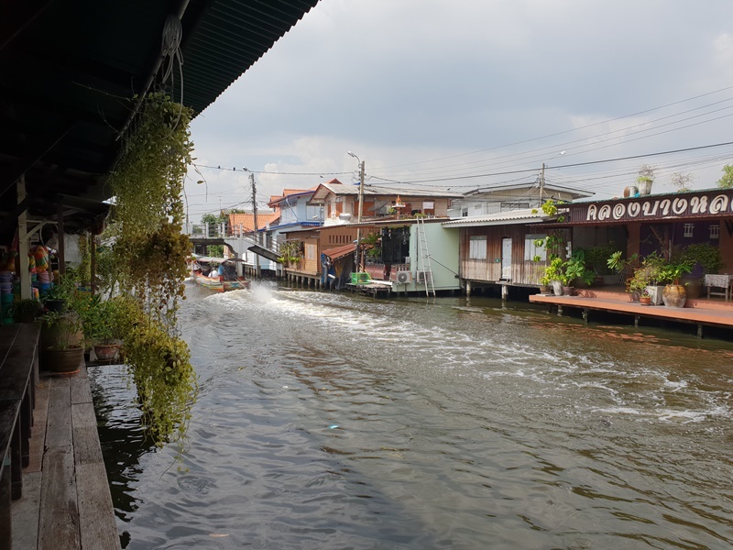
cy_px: 275
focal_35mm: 26
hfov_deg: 67.3
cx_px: 366
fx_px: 551
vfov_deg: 53.1
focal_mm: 4.3
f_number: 2.4
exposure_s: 1/1064
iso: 50
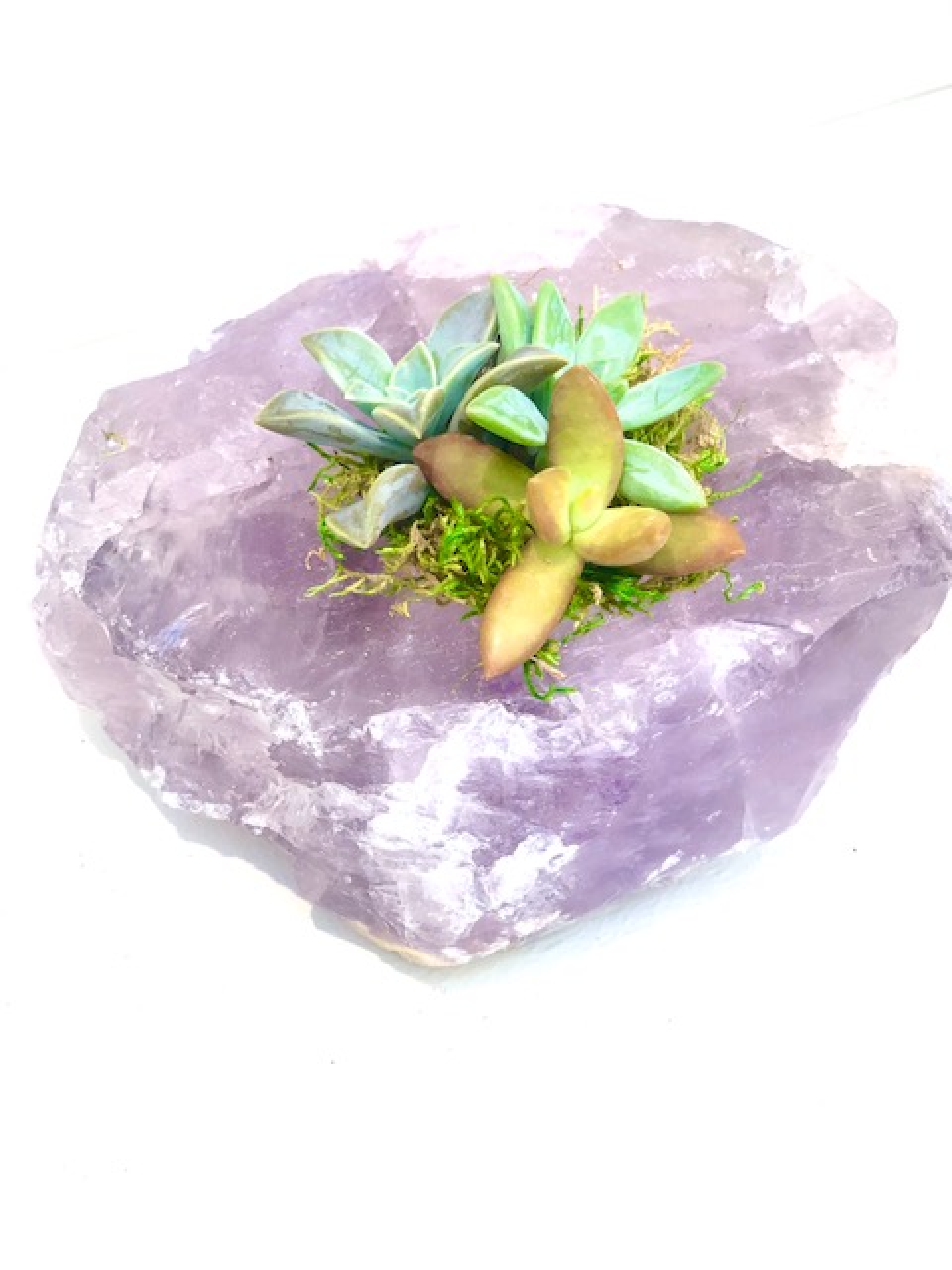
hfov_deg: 28.0
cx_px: 476
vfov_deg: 36.8
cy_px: 635
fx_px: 1907
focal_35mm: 52
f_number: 2.4
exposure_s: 1/60
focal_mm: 6
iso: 80
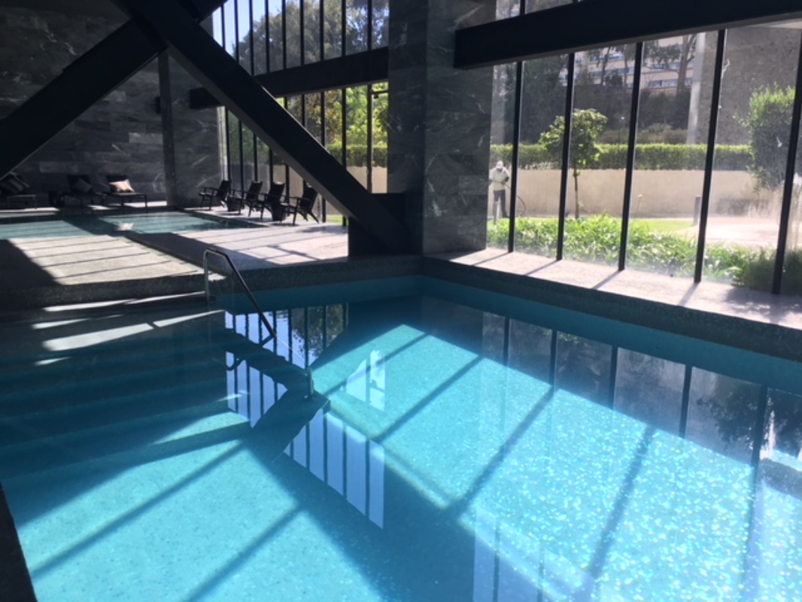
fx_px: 672
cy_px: 301
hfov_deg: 61.6
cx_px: 401
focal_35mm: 29
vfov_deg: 48.2
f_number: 2.2
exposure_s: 1/120
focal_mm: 4.15
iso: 32
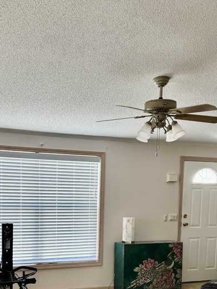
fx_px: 418
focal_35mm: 50
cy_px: 242
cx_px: 87
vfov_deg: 36.5
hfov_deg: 29.1
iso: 200
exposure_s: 1/120
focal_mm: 6.76
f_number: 1.78
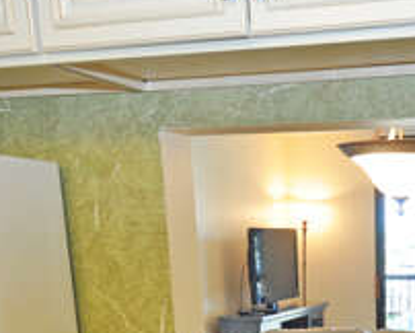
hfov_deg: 28.2
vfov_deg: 21.4
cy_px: 444
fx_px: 787
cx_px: 388
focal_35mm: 64
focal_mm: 12
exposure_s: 1/60
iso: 400
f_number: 4
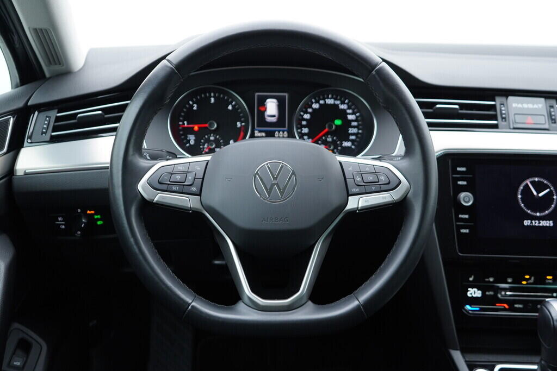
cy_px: 186
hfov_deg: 53.1
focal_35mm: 36
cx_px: 278
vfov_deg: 36.9
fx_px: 557
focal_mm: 24
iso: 250
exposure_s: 1/40
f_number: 2.8
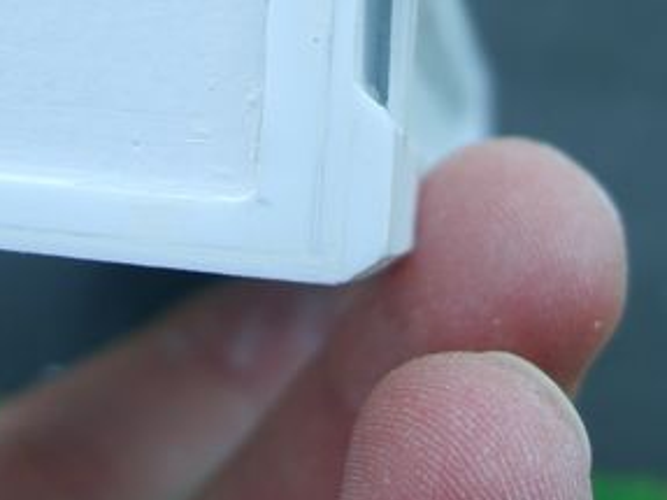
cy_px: 35
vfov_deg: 18.5
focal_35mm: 78
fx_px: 1502
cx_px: 316
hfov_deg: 25.0
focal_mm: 7.4
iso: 50
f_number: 2.8
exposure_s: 1/350
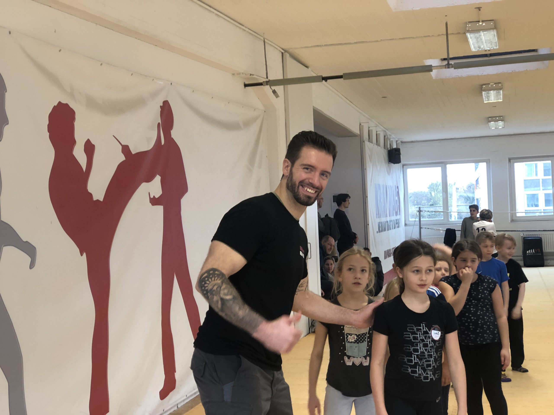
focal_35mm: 57
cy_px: 208
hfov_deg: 33.8
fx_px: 912
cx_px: 277
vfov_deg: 25.7
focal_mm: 6.6
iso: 160
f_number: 2.8
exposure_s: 1/33
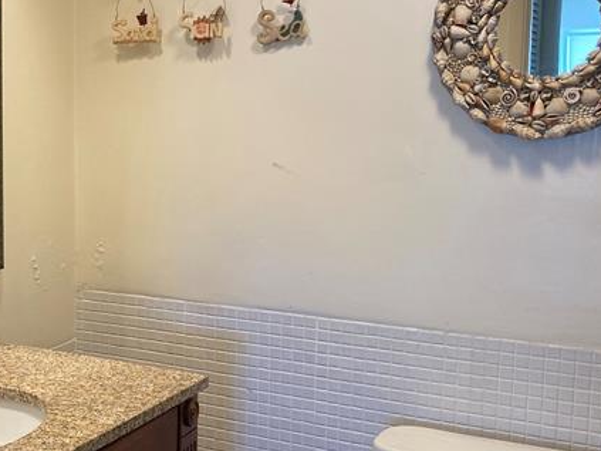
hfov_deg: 34.7
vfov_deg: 27.5
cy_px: 242
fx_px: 920
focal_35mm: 53
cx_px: 97
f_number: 1.8
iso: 80
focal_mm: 3.99
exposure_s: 1/60
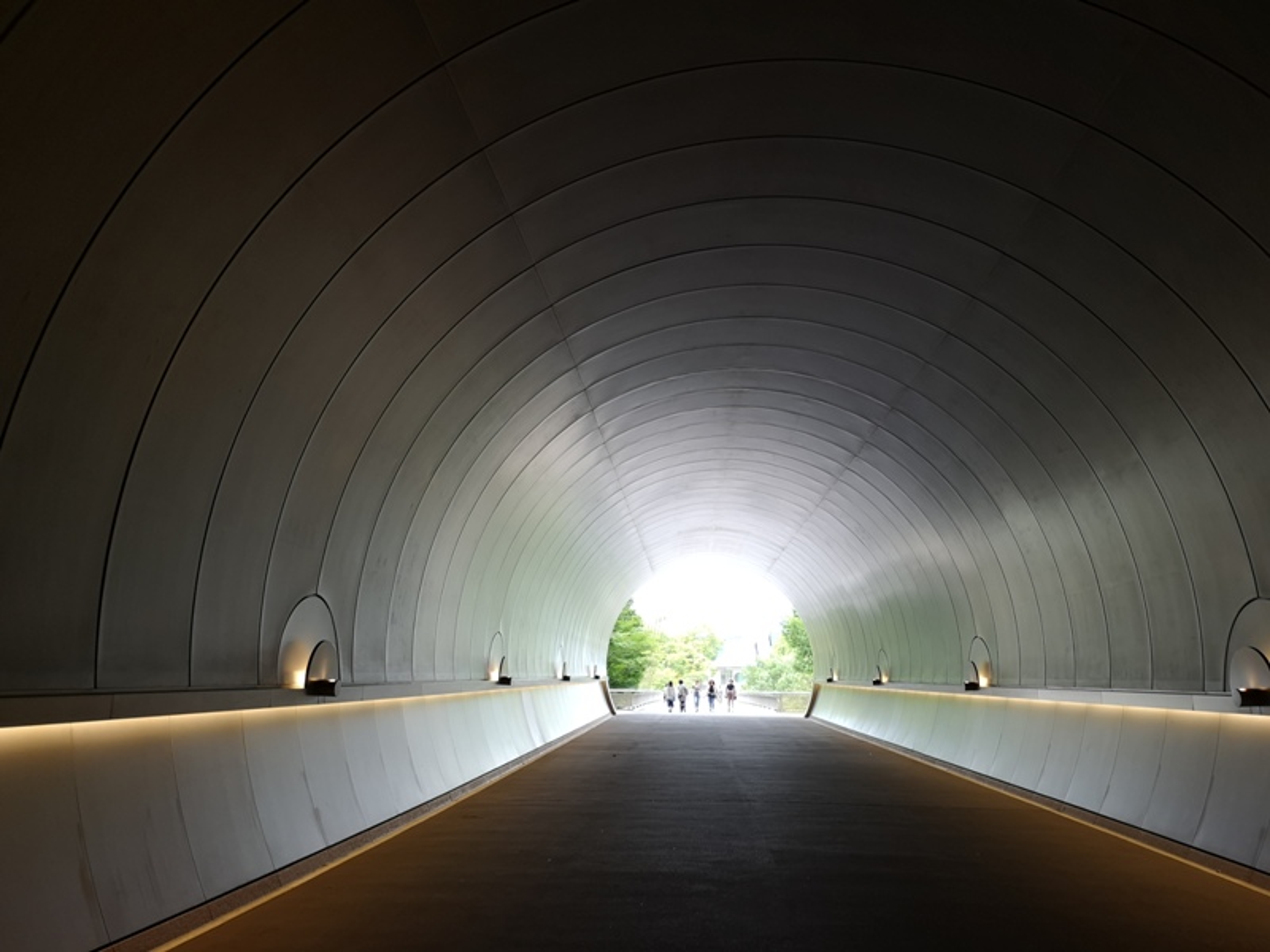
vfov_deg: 51.4
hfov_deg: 65.3
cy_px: 476
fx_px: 991
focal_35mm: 27
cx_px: 635
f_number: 1.8
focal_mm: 3.95
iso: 50
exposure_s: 1/50
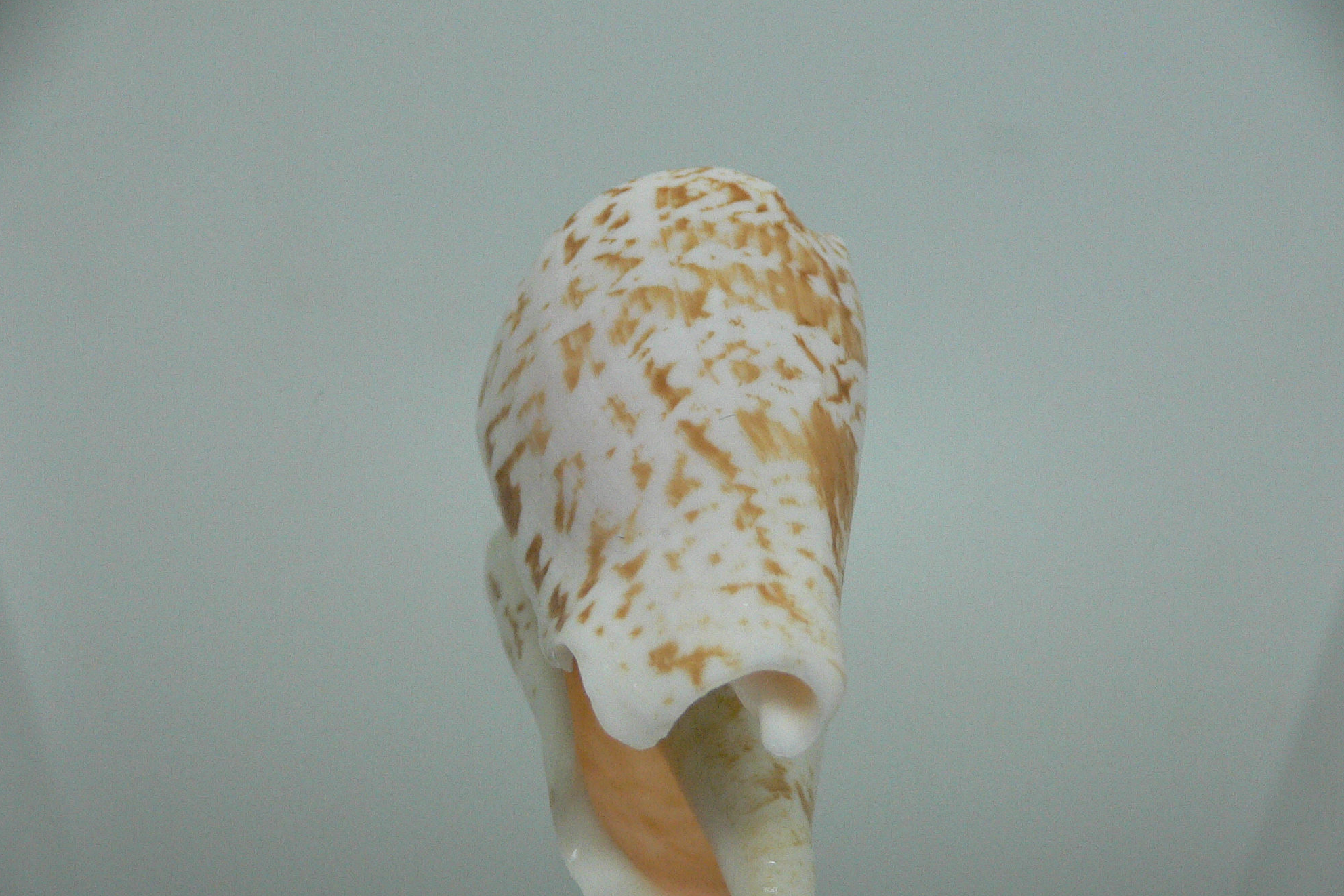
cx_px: 664
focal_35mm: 37
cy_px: 504
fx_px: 1381
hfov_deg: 51.9
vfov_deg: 35.9
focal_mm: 4.6
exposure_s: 1/60
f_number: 2.8
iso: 200
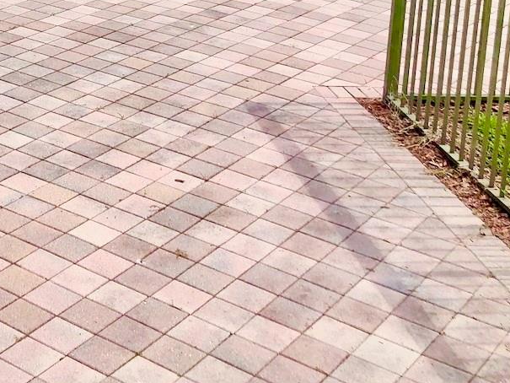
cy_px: -68
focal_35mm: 74
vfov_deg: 18.9
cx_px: -108
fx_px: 1090
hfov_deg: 23.9
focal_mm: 4
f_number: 1.8
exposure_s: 1/1869
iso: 20
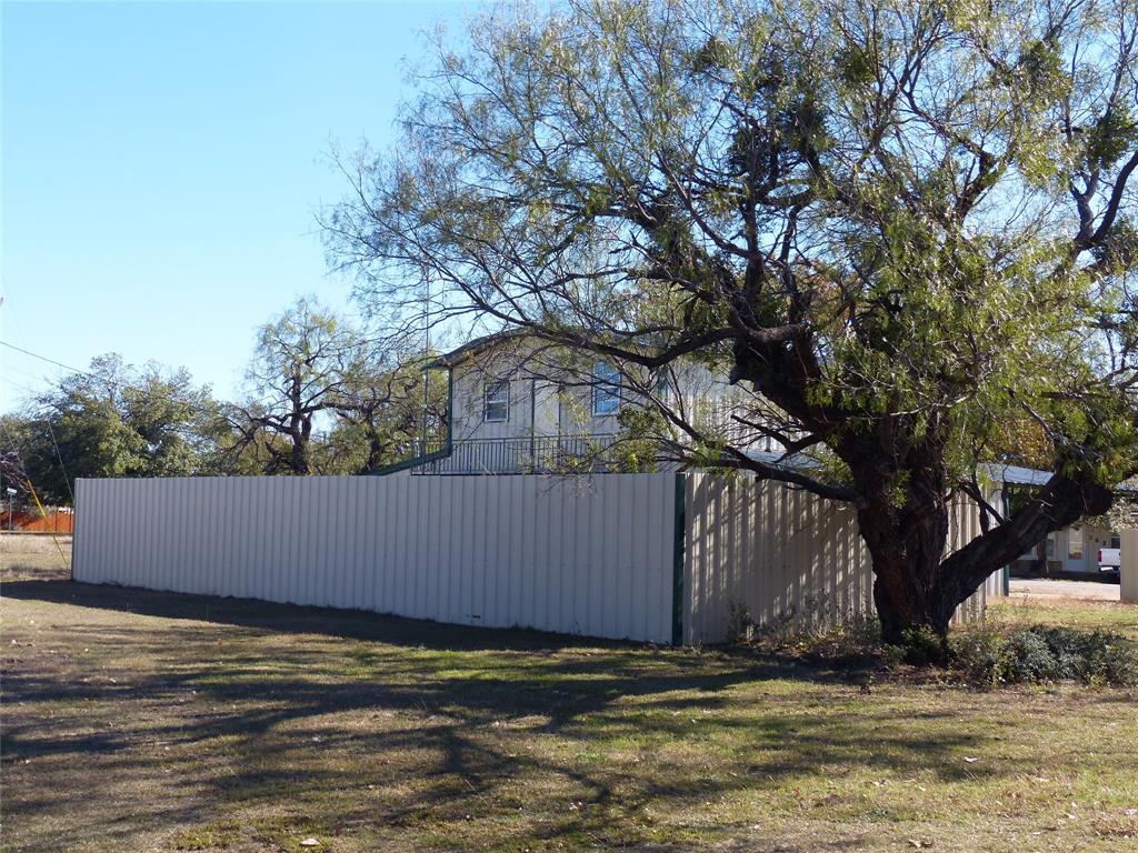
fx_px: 1545
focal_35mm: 47
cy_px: 426
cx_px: 569
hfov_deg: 40.4
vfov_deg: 30.9
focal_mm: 8.4
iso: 100
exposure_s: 1/400
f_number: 4
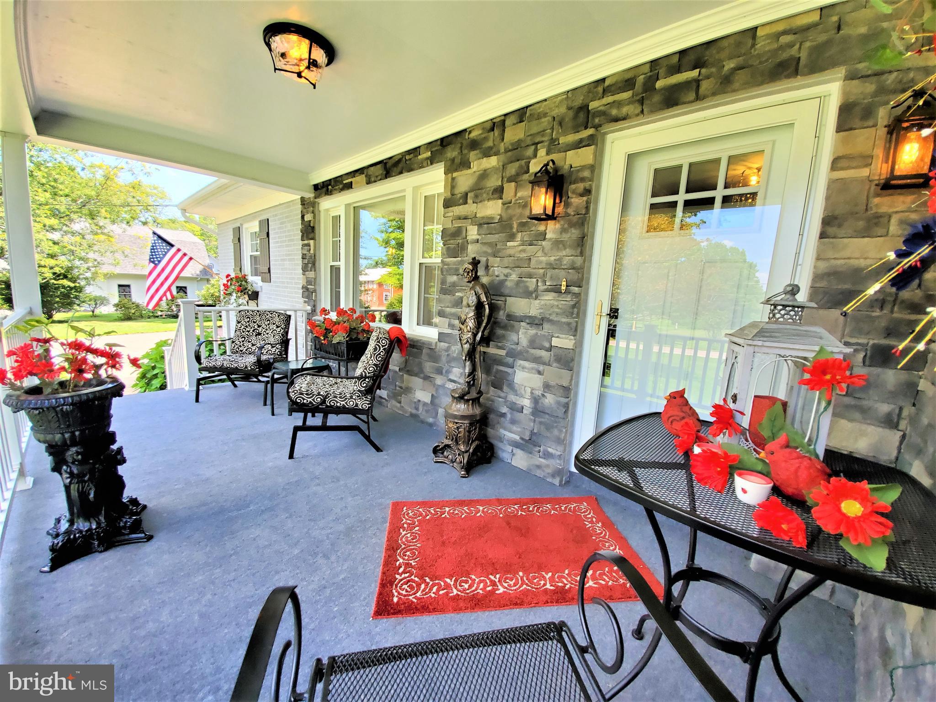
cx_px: 468
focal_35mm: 13
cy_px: 351
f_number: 2.2
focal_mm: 1.8
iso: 80
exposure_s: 1/119
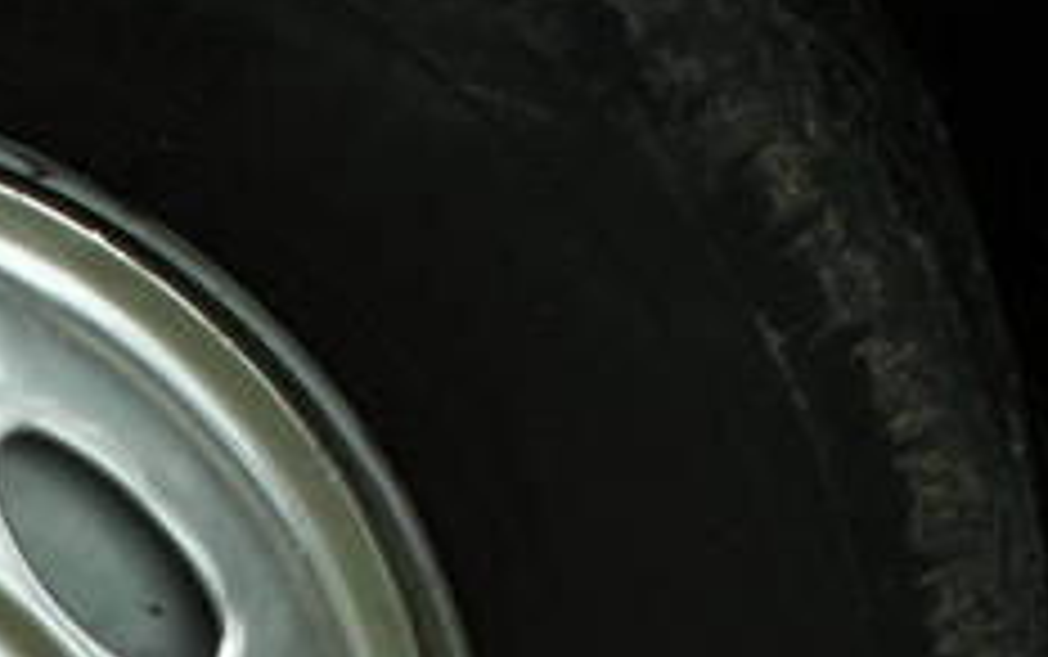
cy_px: 662
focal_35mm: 276
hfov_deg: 7.5
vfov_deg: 4.8
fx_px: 7889
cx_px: -279
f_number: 5.6
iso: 50
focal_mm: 12.58
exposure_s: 1/125
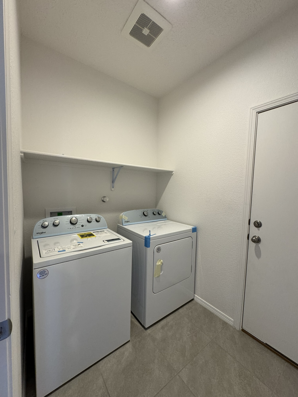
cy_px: 198
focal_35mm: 14
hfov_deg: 85.7
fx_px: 161
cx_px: 149
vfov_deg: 102.1
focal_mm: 2.22
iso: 200
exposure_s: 1/120
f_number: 2.2
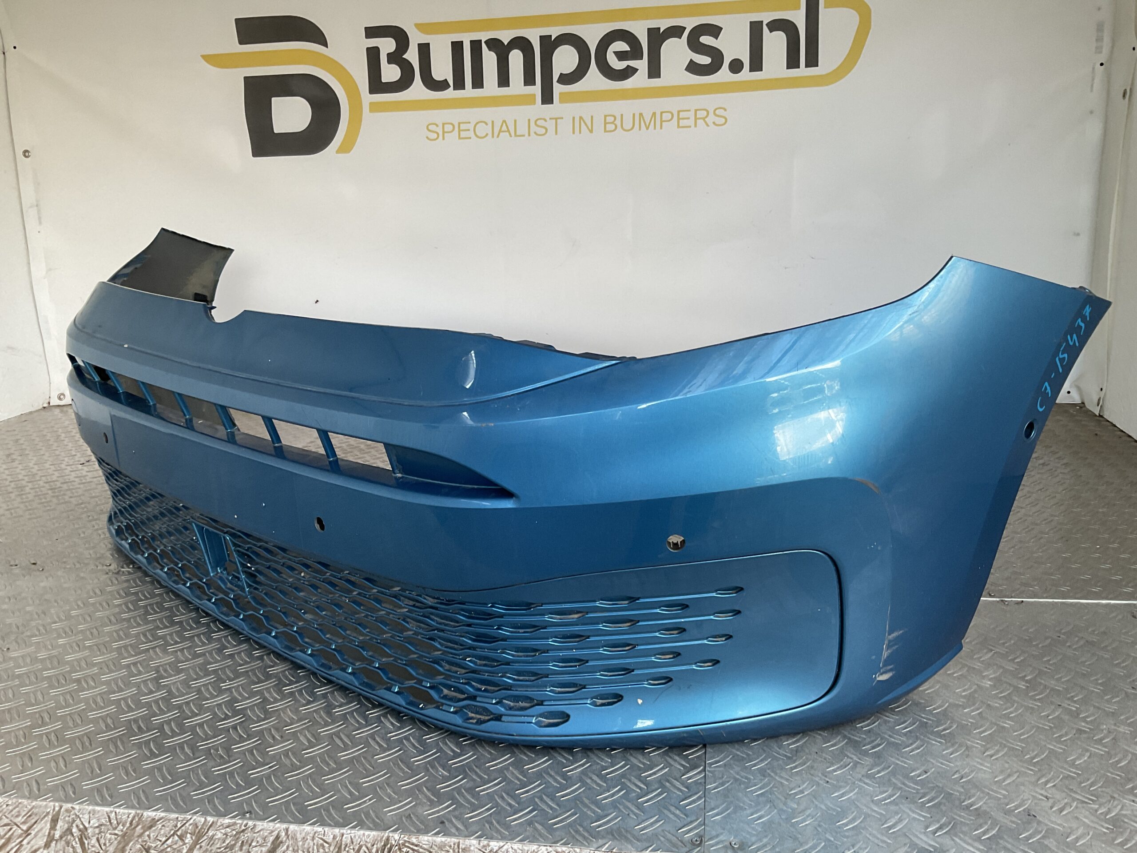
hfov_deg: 61.7
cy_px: 426
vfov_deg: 48.2
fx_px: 953
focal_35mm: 29
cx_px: 568
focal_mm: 3
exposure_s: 1/120
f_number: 1.8
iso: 64
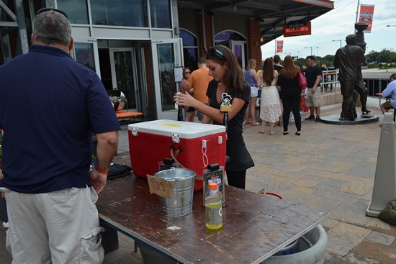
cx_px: 198
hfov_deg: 57.2
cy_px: 132
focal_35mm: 33
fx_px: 363
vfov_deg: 40.0
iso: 125
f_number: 5.6
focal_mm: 22
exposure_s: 1/125
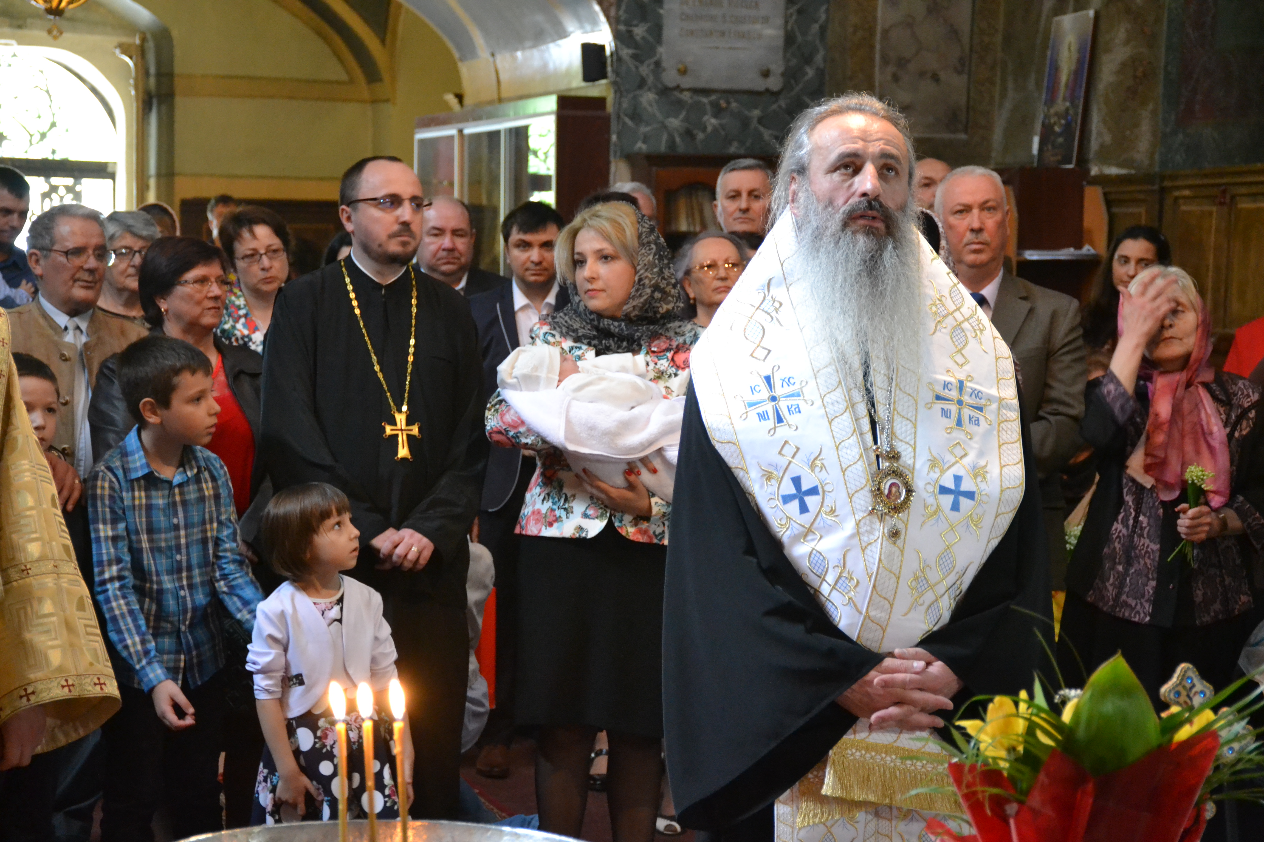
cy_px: 421
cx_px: 632
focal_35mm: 84
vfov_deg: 16.3
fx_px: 2949
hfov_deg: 24.2
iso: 3200
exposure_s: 1/25
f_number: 4.8
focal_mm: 56
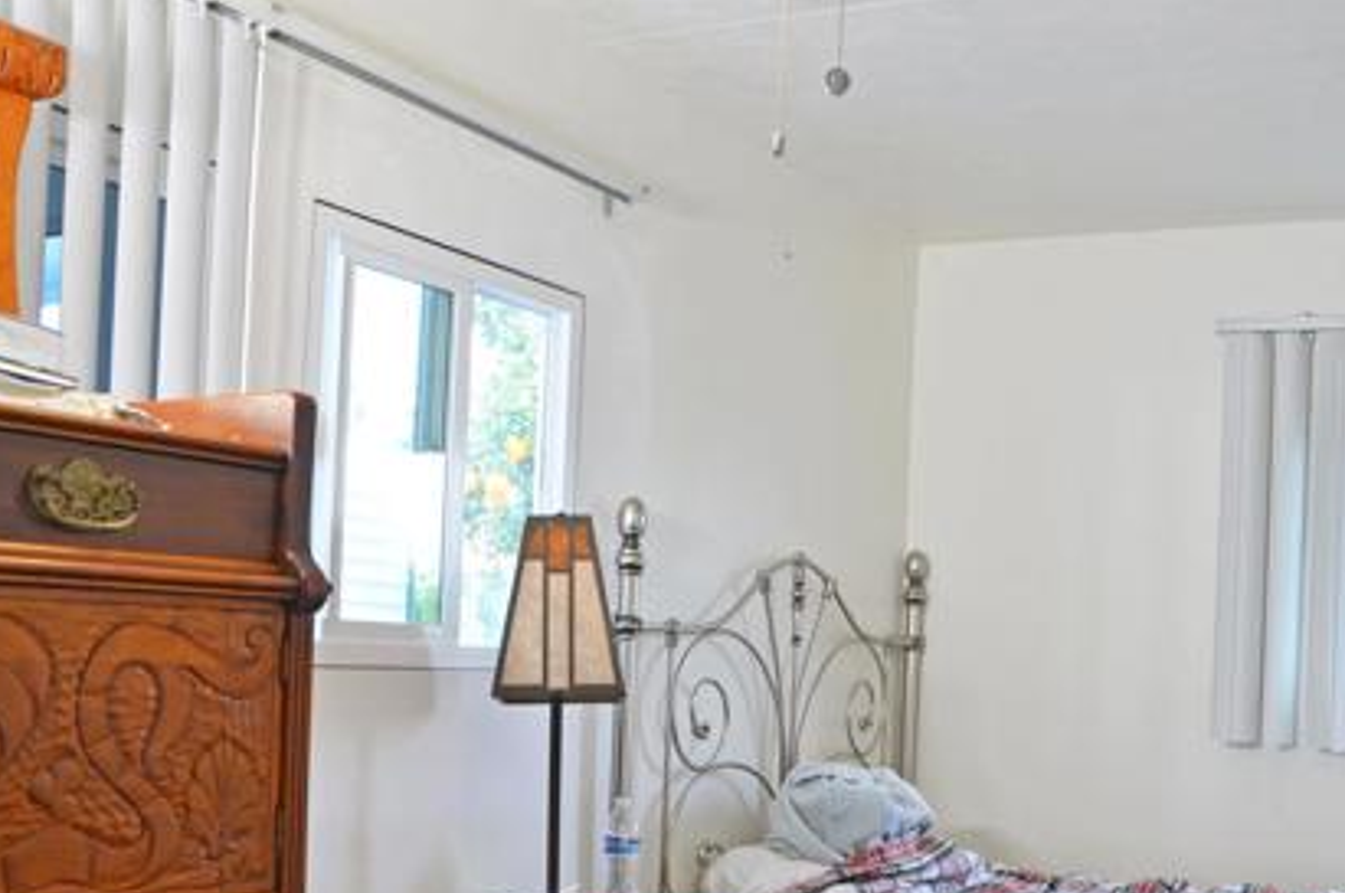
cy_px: 635
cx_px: 848
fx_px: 1567
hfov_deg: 46.0
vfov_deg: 31.4
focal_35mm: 42
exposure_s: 1/80
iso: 400
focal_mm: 18
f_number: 4.5
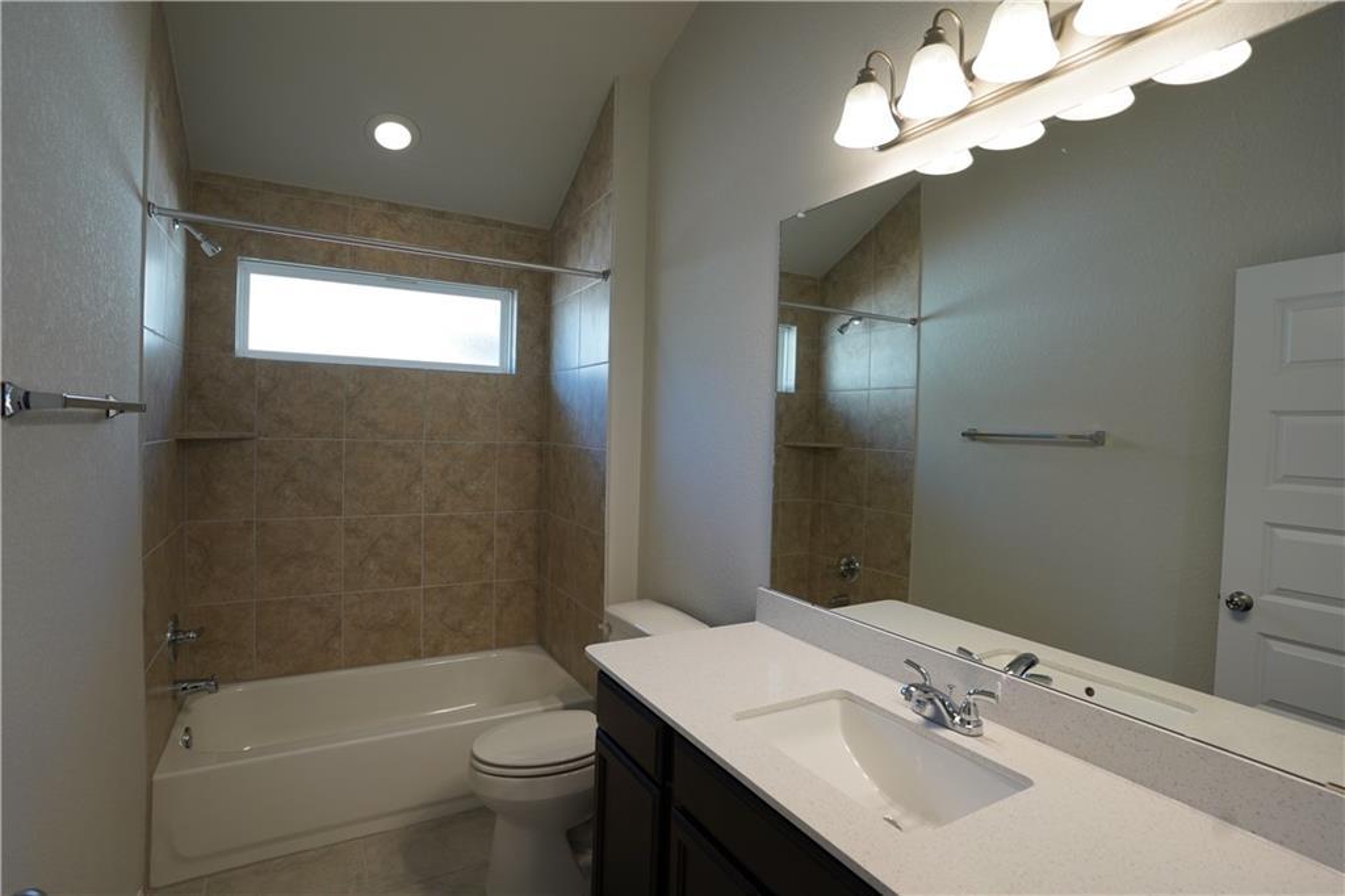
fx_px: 635
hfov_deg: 93.3
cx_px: 672
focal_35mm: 17
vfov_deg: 70.4
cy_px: 448
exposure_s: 1/160
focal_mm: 17
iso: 640
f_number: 4
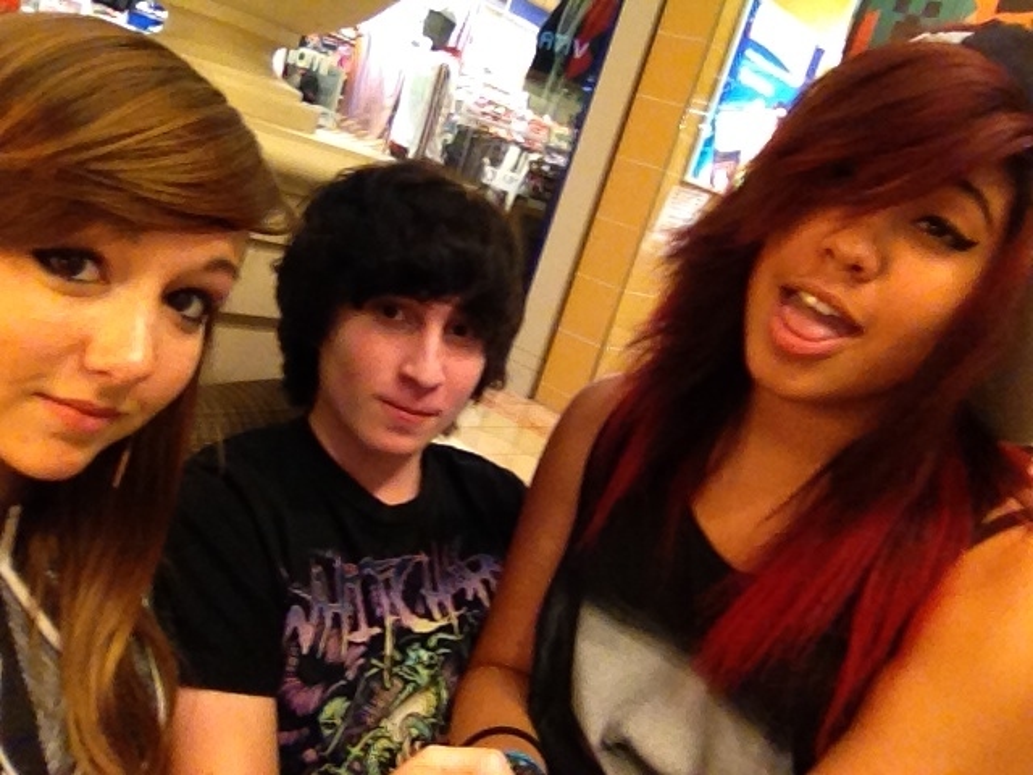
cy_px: 388
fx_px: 1044
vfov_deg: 40.7
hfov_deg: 52.6
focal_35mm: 35
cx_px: 516
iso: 250
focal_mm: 1.85
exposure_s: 1/30
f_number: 2.4
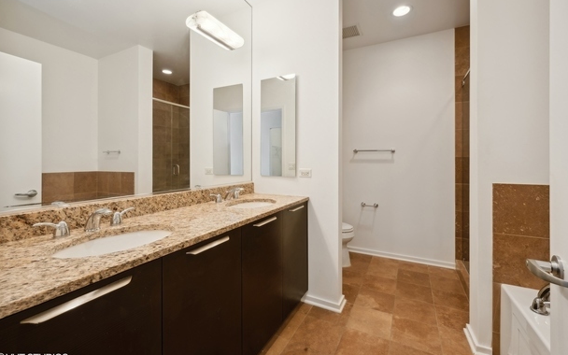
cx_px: 291
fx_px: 232
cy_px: 166
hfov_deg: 101.4
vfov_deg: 74.7
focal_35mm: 15
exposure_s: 1/4
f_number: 10
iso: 100
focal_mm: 14
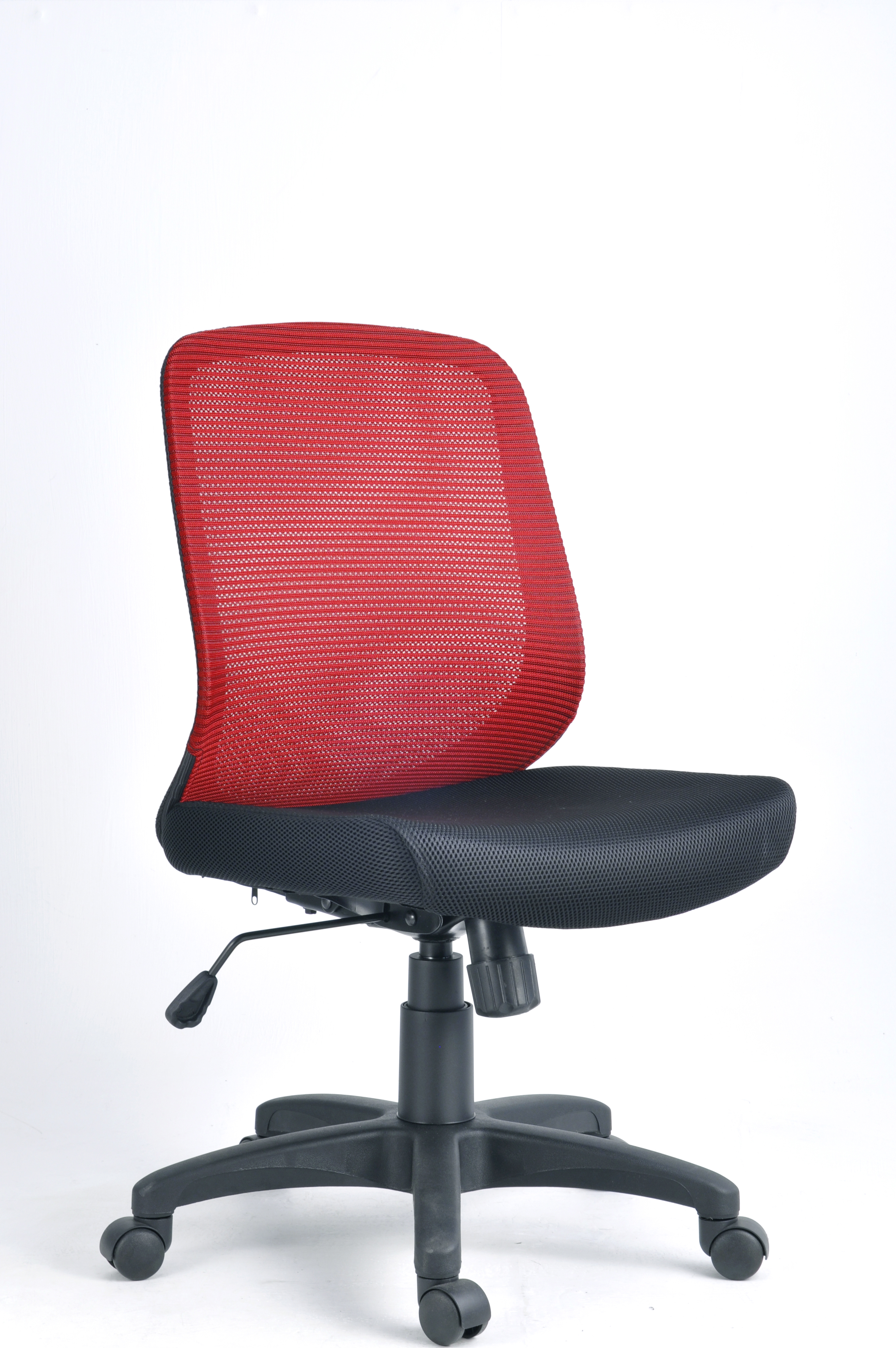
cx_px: 418
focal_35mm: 81
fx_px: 3031
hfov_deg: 16.8
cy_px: 725
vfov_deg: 25.1
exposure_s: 1/3
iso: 200
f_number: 11
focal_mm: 50
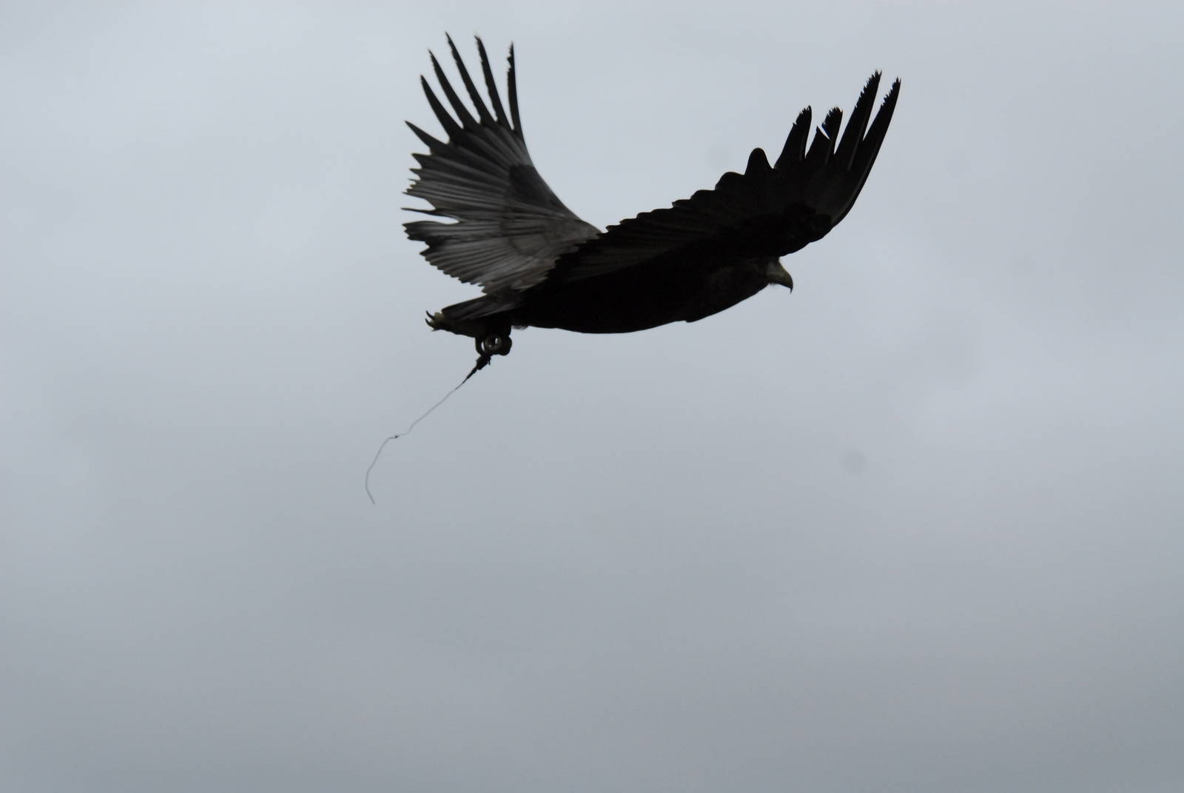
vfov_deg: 5.2
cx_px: 592
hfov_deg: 7.8
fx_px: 8643
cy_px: 396
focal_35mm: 262
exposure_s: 1/4000
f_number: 5.6
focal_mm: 175
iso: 1000
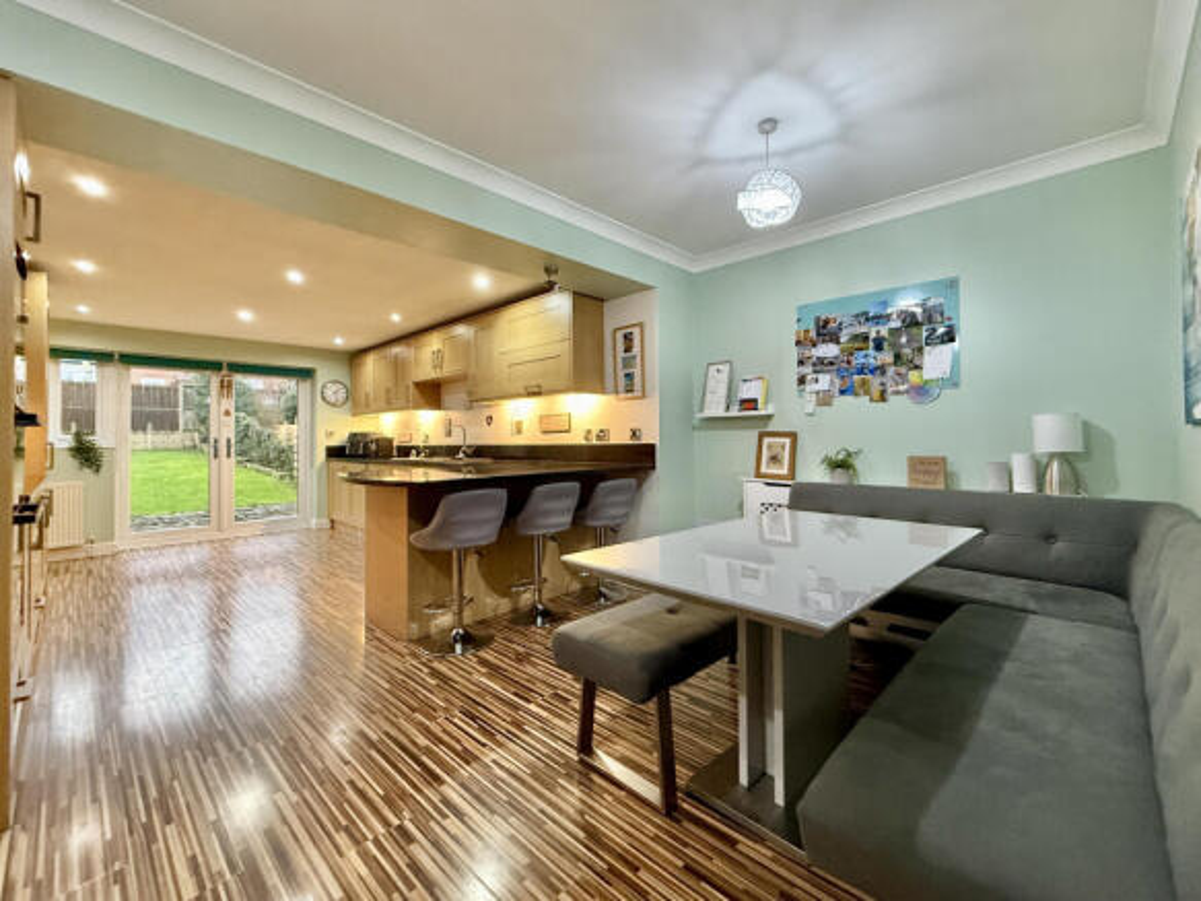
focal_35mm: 14
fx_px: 486
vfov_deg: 85.7
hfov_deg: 102.1
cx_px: 600
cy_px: 450
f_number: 2.2
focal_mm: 2.22
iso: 500
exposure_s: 1/50
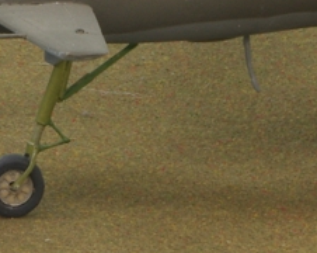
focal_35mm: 479
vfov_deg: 3.2
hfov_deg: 4.0
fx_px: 4486
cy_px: -119
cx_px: 105
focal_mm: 48
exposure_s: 2.5
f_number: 32
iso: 100
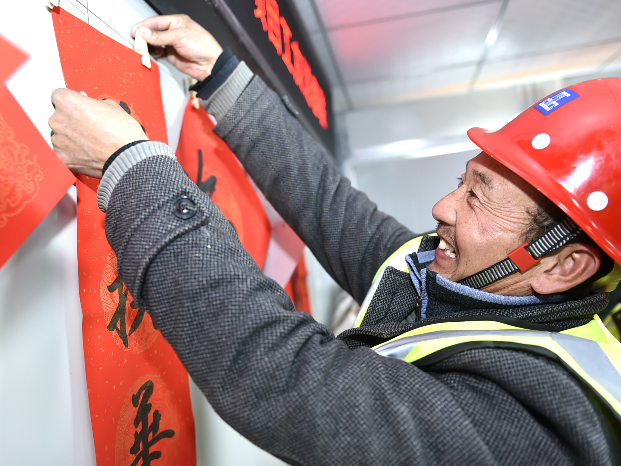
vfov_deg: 45.4
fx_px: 556
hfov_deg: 58.2
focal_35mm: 31
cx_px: 272
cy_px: 245
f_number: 2.8
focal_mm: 27
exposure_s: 1/60
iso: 800
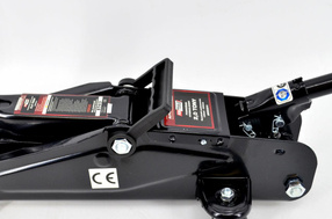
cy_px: 123
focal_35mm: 52
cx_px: 131
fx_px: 478
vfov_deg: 25.8
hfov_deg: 38.1
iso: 400
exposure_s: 1/100
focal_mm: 22
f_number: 5.6
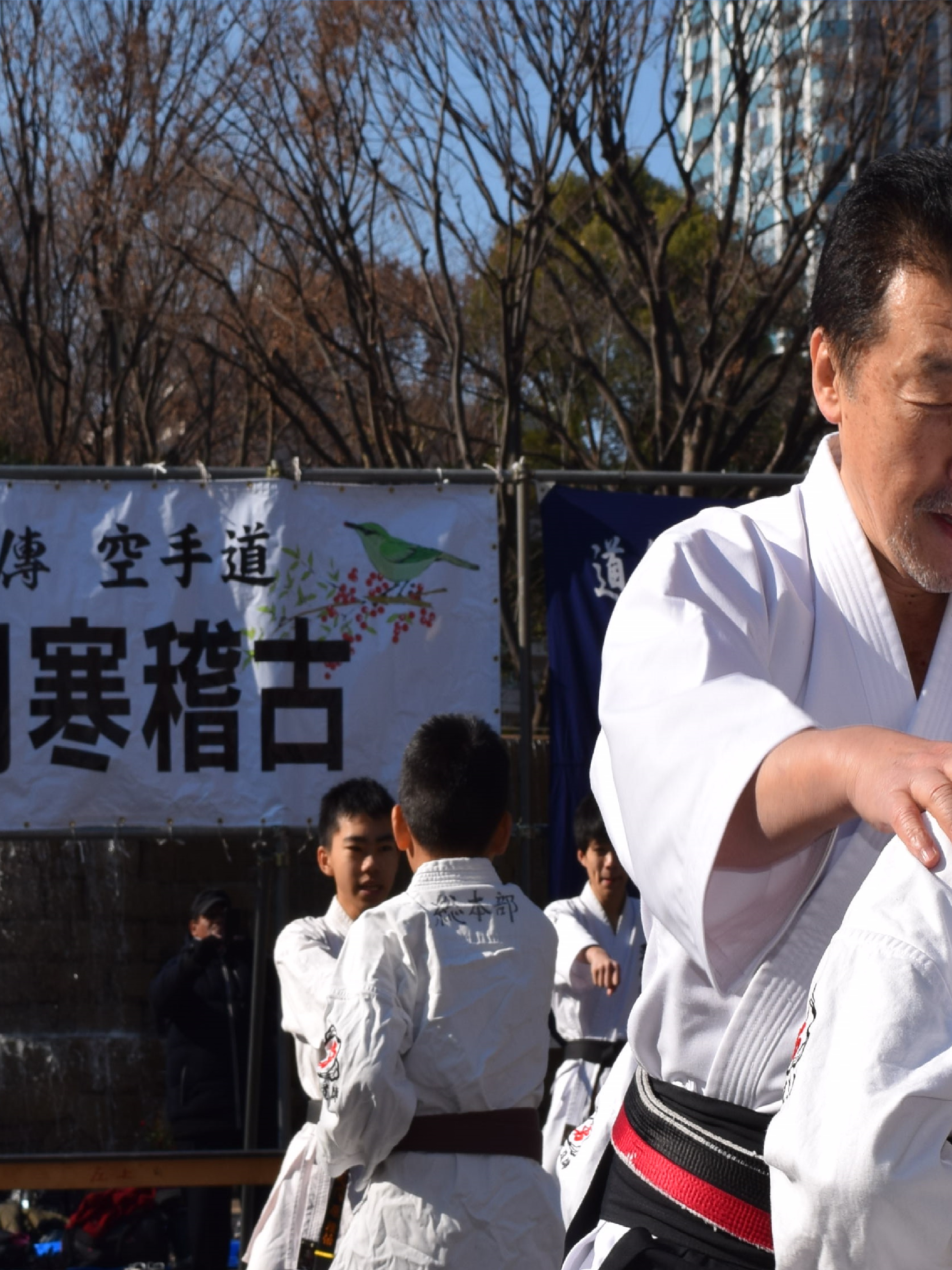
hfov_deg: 18.6
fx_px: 2861
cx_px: 823
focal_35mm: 78
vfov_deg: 25.0
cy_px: 634
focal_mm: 36
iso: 100
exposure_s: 1/200
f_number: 13
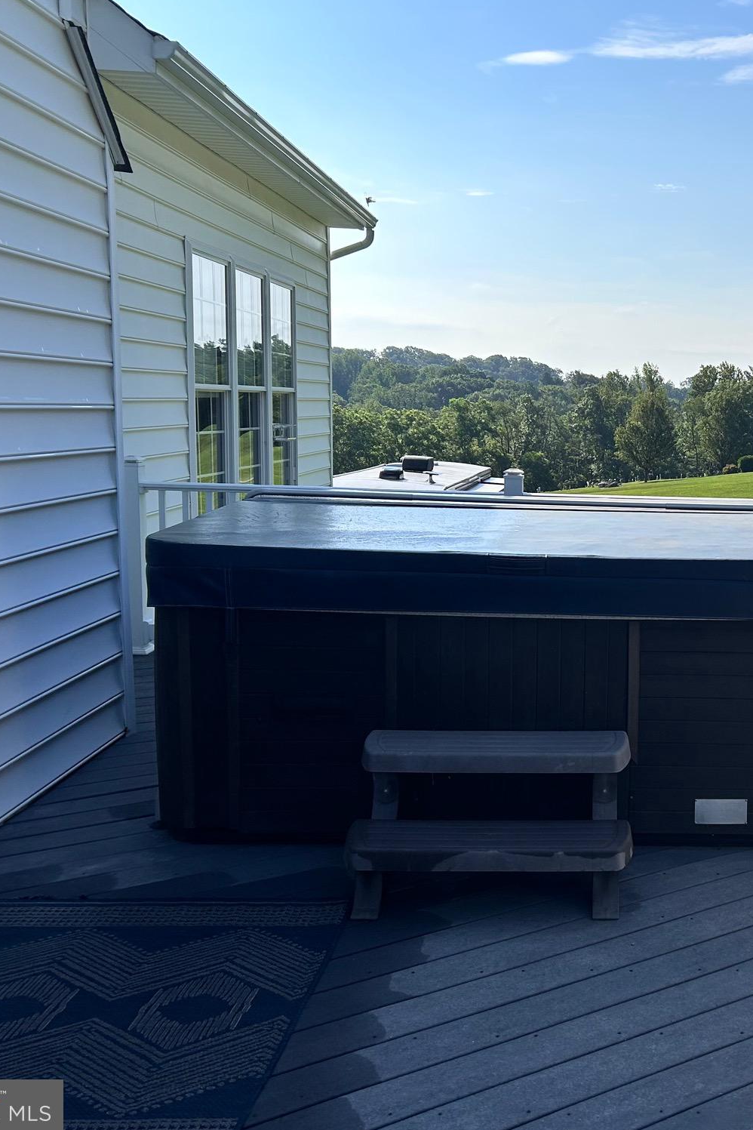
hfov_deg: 34.3
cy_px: 562
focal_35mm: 37
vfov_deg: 51.9
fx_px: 1161
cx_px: 647
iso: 50
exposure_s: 1/5319
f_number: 1.5
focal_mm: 5.7
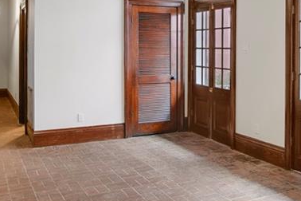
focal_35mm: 46
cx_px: 213
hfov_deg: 41.9
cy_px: 45
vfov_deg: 28.7
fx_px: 385
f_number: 2.8
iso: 320
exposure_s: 1/30
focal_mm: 17
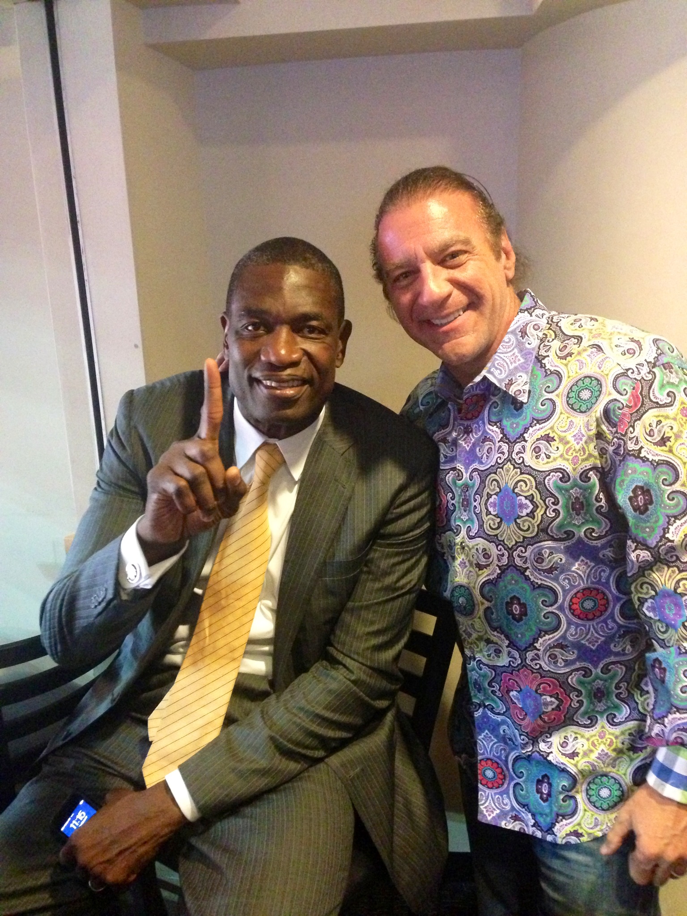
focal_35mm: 33
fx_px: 873
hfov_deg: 42.9
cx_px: 344
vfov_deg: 55.4
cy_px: 458
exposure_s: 1/15
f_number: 2.4
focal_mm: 4.13
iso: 800
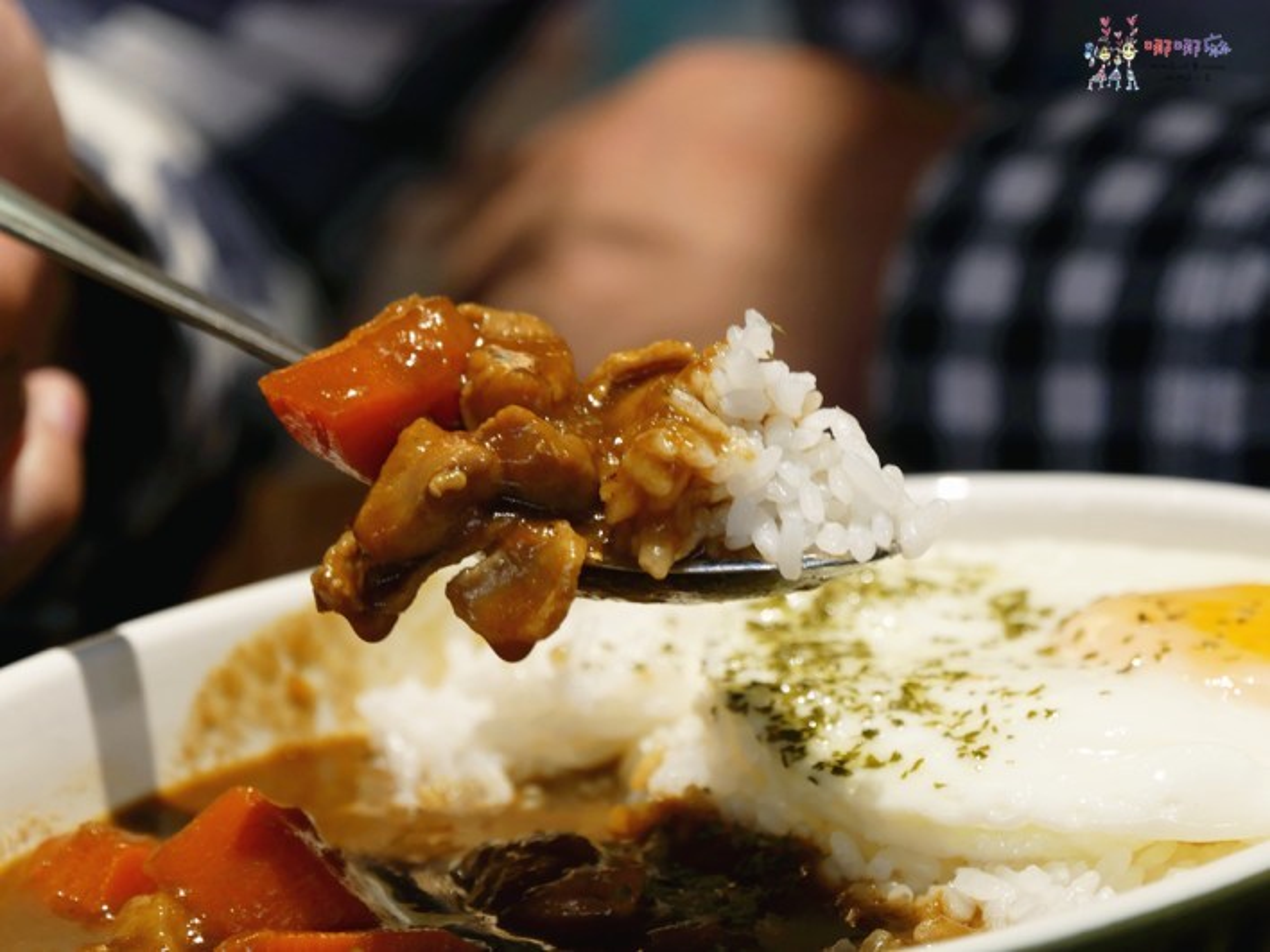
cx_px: 635
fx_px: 5356
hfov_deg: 13.5
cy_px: 476
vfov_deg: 10.2
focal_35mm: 146
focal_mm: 73
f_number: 5.4
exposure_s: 1/40
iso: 640
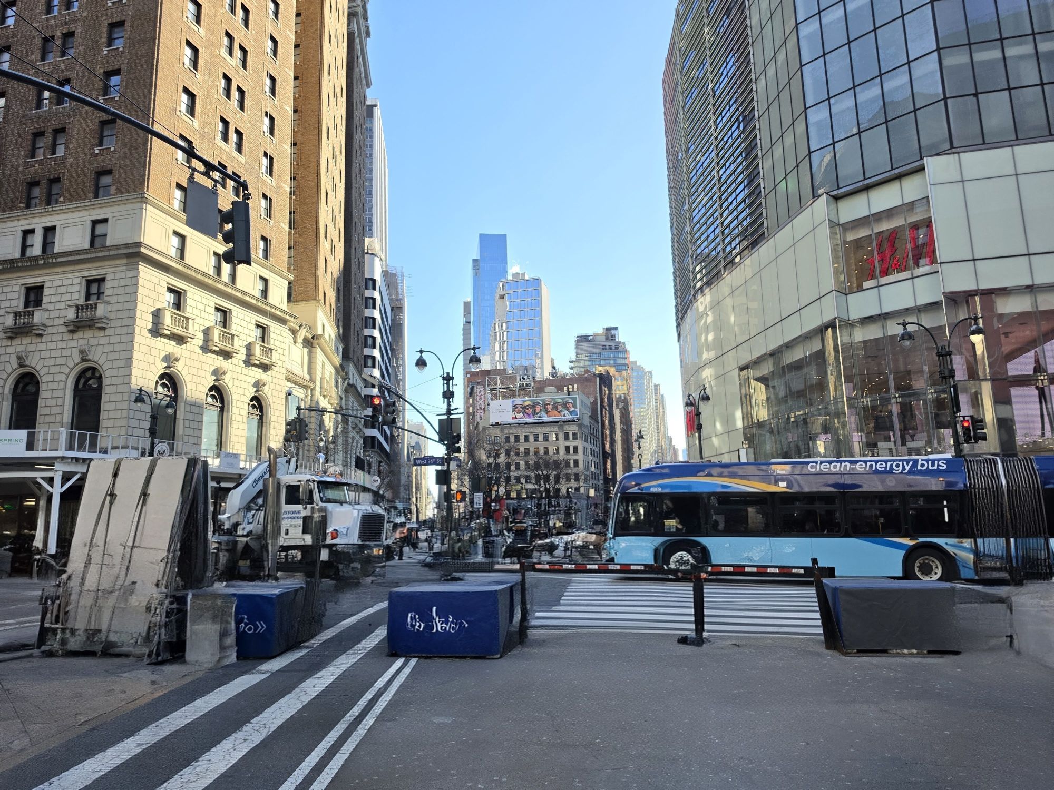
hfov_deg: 73.9
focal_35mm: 23
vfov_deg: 58.9
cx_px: 527
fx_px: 700
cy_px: 395
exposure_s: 1/3084
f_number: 1.4
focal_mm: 6.5
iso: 64
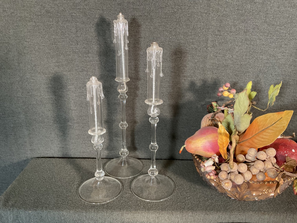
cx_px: 148
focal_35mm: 29
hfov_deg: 61.7
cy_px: 112
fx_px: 249
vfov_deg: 48.2
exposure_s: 1/60
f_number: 1.8
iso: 200
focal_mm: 3
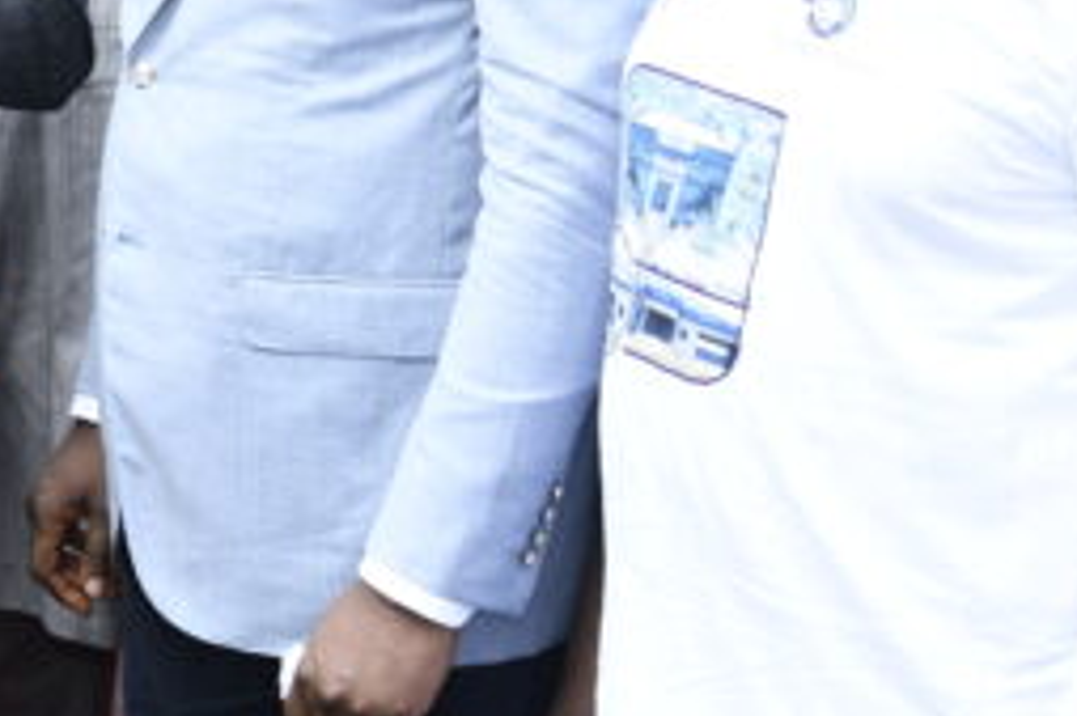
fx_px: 2870
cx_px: -267
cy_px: -182
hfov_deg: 19.8
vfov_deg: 13.8
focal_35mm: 96
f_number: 8
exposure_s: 1/100
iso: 125
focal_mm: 35
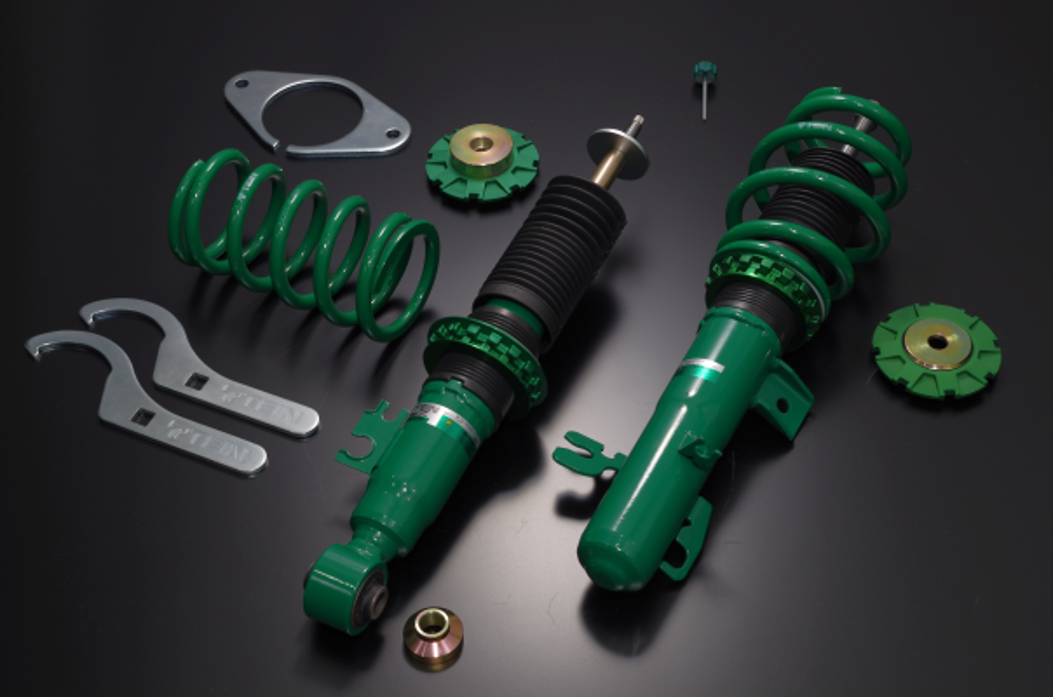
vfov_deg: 22.5
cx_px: 526
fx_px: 1751
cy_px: 348
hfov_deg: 33.5
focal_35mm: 60
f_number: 8
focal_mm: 40
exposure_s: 1/30
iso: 100
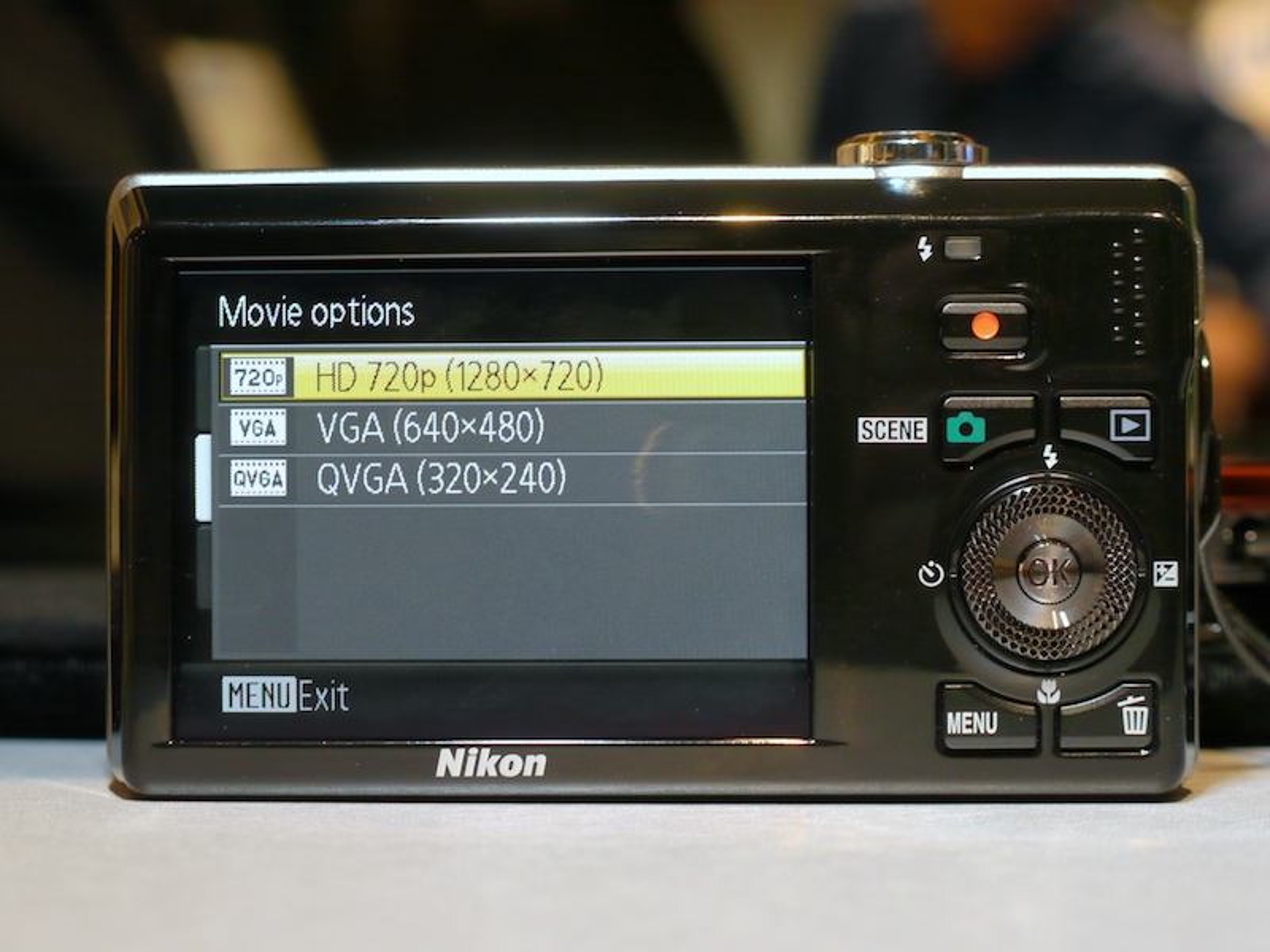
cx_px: 635
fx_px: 2275
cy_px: 476
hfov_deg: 31.2
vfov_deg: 23.7
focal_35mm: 62
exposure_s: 1/60
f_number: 5.6
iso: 800
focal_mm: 31
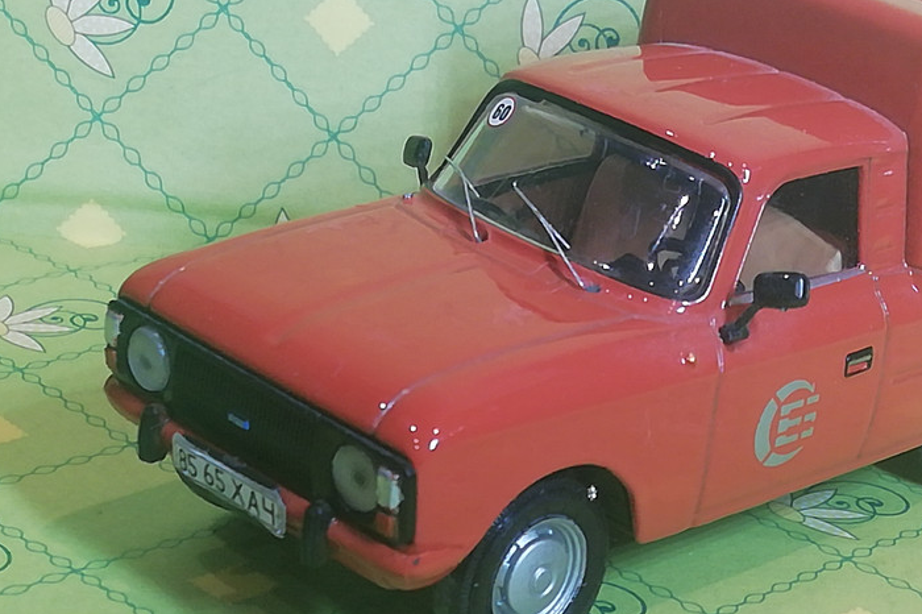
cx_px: 601
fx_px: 2355
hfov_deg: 22.1
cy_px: 303
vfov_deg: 14.8
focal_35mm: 92
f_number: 2.2
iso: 160
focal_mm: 3.46
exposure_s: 1/33.3
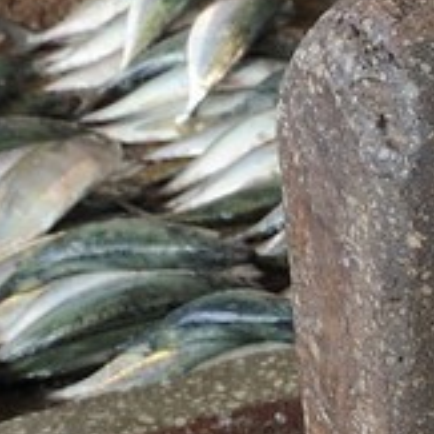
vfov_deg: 7.3
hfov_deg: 6.7
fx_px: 3418
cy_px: 298
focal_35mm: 241
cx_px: 1180
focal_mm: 29
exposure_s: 1/50
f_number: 8
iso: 800
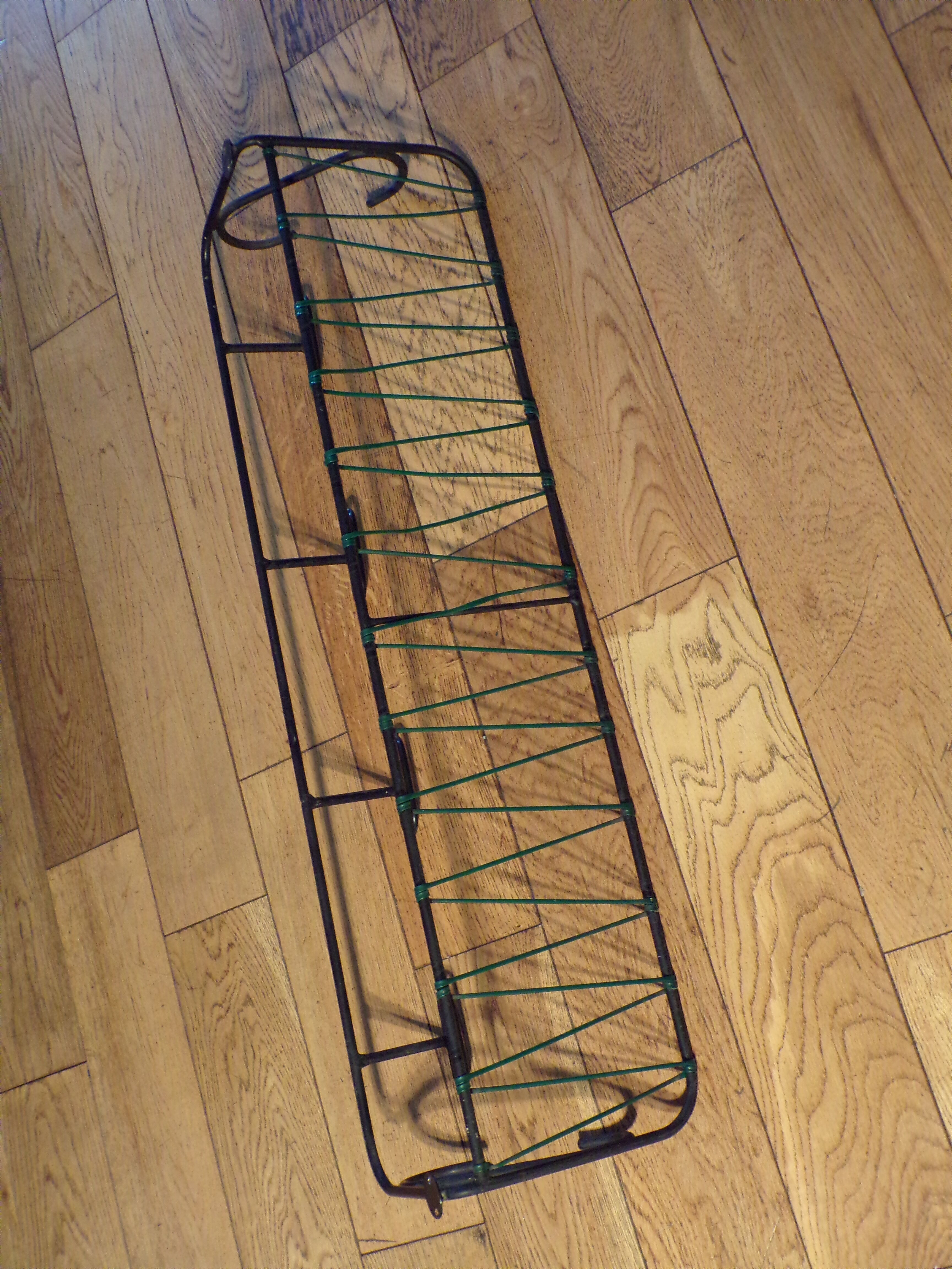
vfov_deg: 50.1
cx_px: 476
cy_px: 634
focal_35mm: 37
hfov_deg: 38.7
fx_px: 1357
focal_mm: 6.6
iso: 492
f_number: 3.3
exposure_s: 1/17
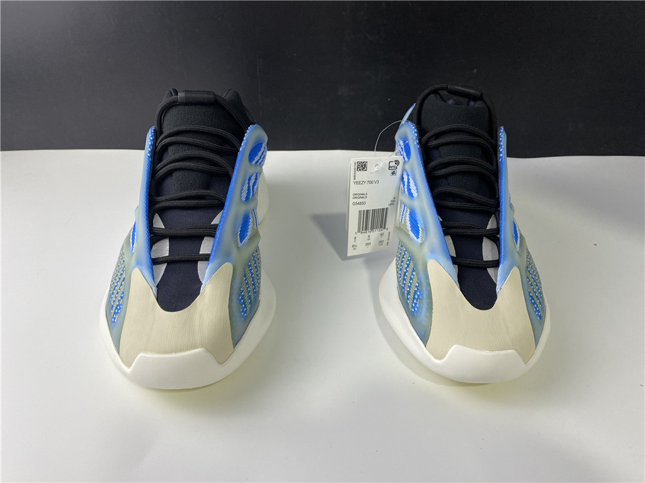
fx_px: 484
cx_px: 322
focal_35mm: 26
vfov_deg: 53.1
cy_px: 242
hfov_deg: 67.3
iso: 125
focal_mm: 4.25
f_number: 1.8
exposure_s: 1/93
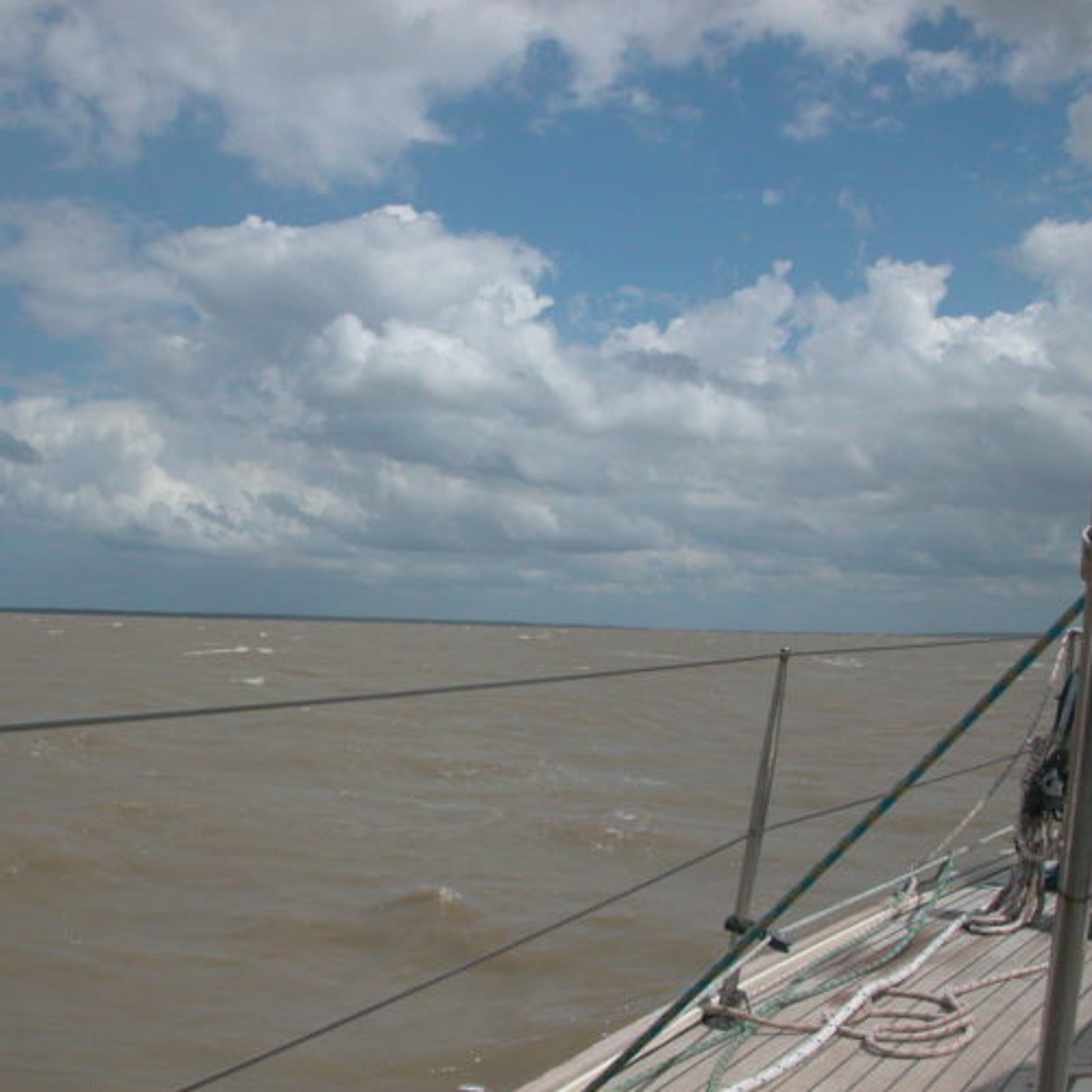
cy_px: 541
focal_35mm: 42
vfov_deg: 40.0
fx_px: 1499
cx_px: 458
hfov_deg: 39.9
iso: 200
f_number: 8
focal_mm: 8.9
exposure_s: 1/2041
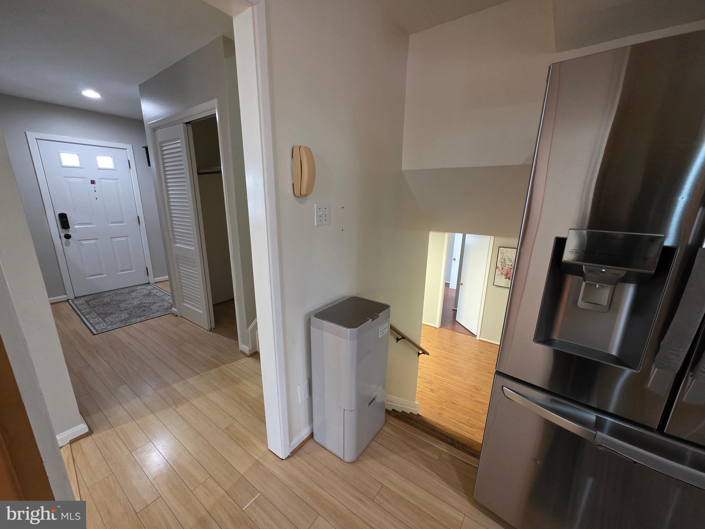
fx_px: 265
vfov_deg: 89.9
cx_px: 352
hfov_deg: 106.2
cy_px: 264
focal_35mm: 13
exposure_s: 1/60
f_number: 1.9
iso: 640
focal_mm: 2.2
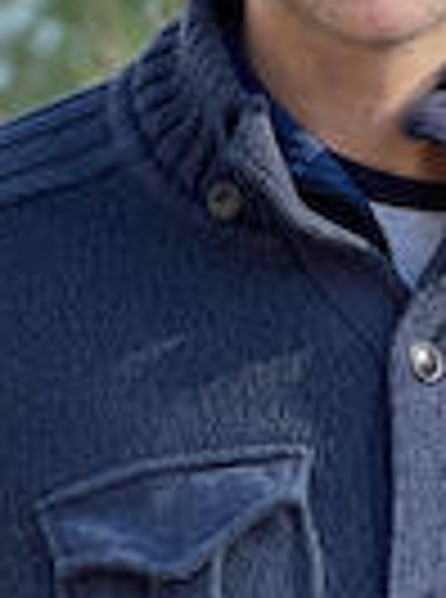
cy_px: 22
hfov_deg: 5.8
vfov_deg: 7.9
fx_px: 4333
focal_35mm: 251
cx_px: 775
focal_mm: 6
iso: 25
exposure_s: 1/122
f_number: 2
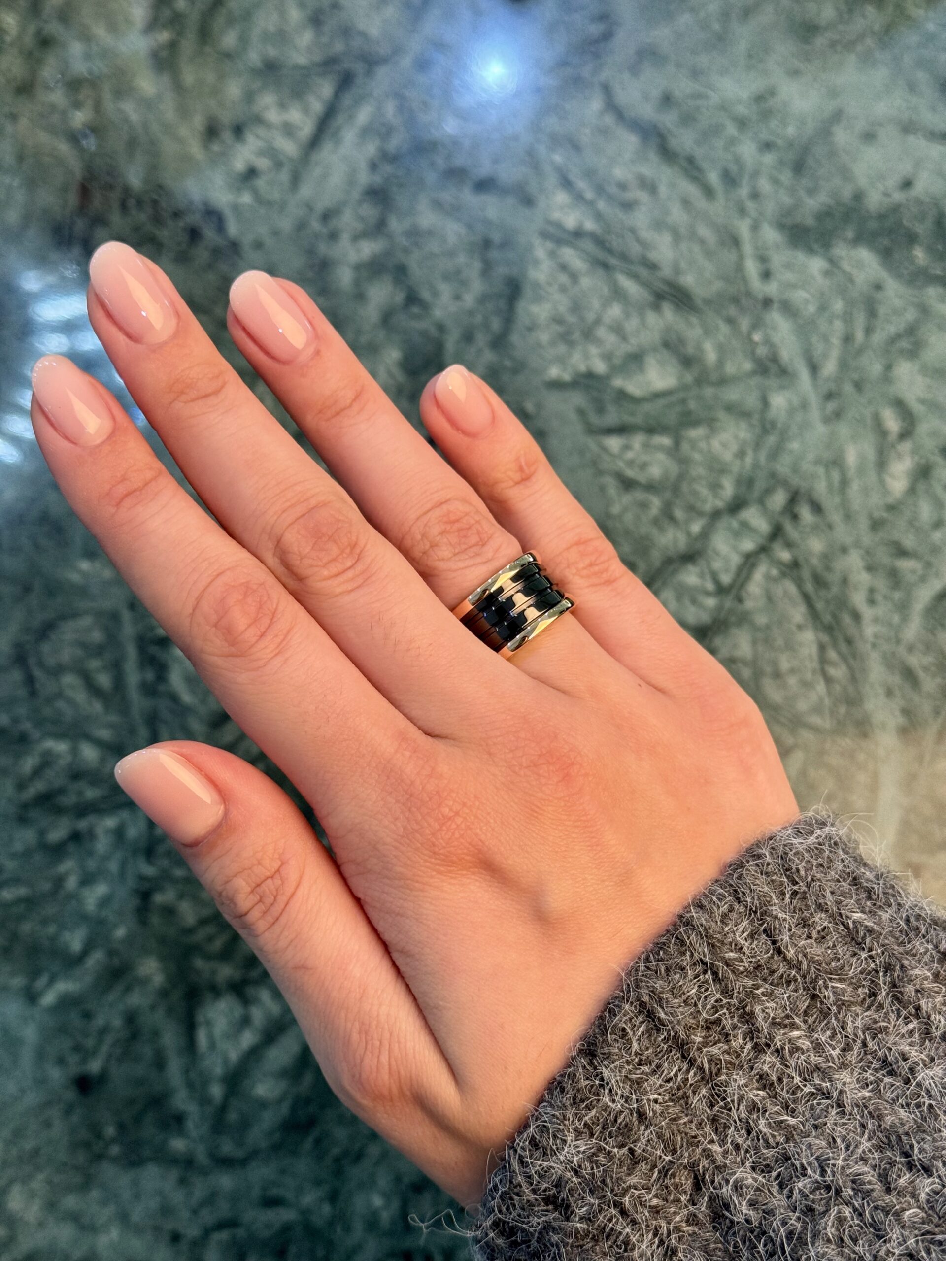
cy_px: 630
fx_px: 1749
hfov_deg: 30.3
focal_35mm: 48
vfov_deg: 39.7
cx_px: 473
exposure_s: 1/50
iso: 100
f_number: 1.78
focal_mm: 6.76
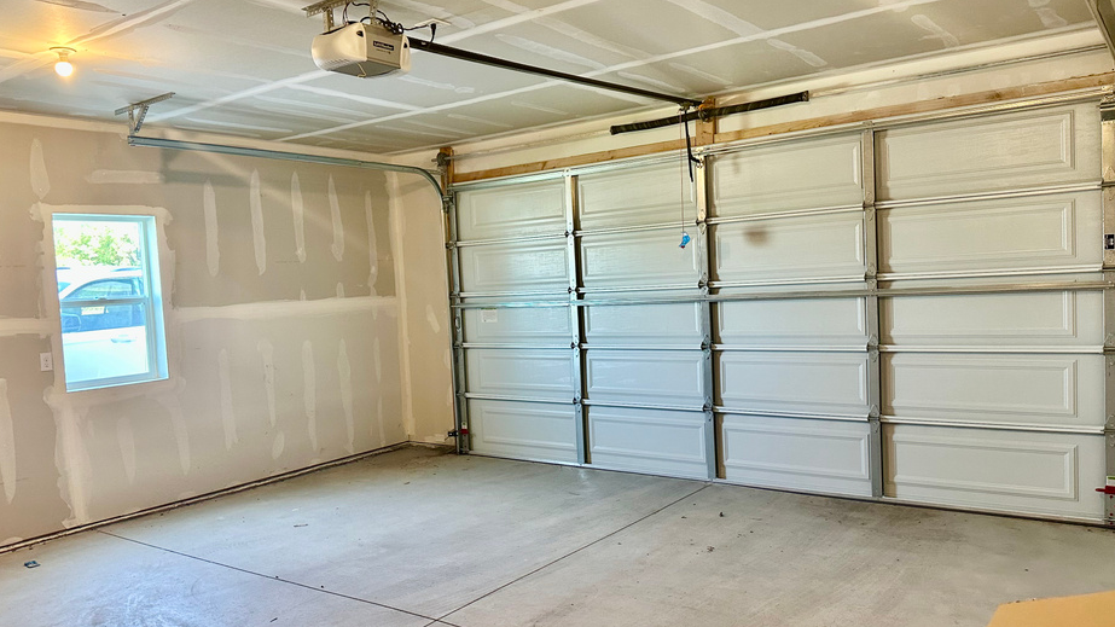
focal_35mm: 29
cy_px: 332
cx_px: 505
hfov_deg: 65.9
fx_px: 857
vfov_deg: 40.2
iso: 250
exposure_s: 1/60
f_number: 1.78
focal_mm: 6.86
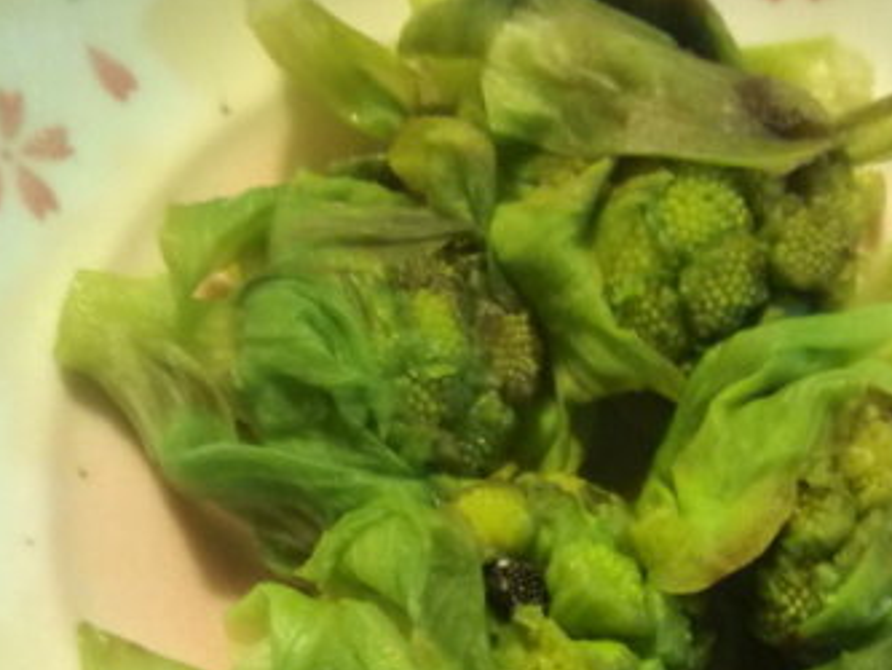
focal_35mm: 48
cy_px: 476
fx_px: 1237
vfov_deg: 29.9
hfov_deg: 39.0
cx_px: 619
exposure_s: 1/4.25
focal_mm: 3.3
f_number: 2.8
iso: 102
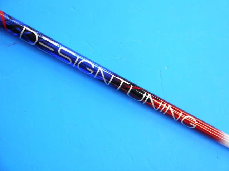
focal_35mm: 46
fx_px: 304
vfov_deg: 31.5
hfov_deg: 41.2
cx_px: 114
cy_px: 86
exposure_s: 1/60
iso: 400
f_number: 4.4
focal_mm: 23
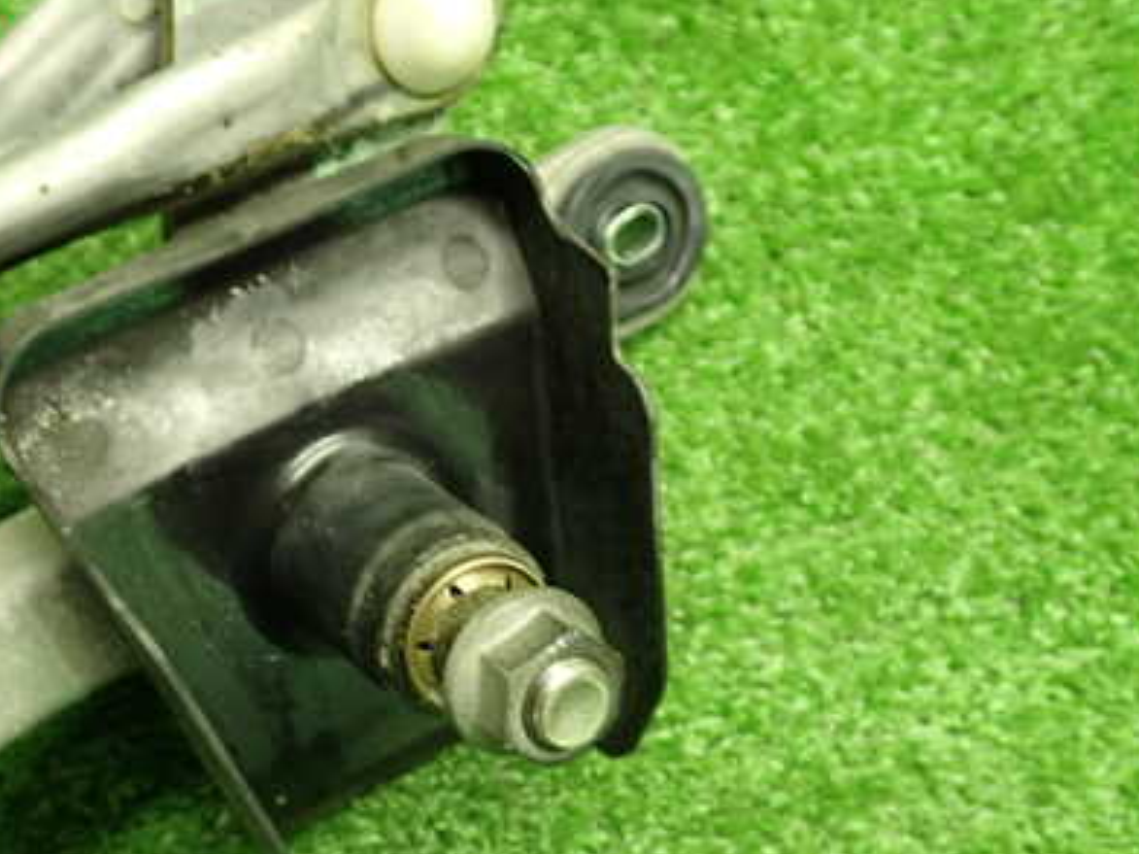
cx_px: 329
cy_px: 624
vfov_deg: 31.0
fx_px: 1513
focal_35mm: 46
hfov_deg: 40.4
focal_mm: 5.4
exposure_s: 1/30
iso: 320
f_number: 2.3
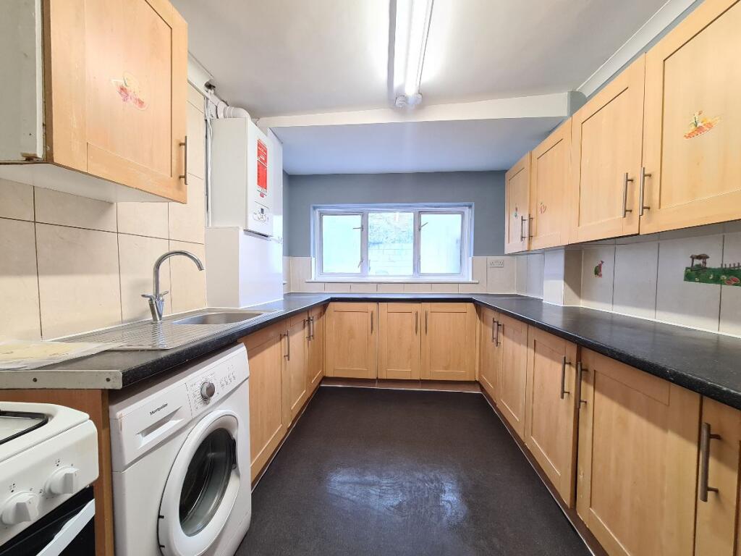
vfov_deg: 89.9
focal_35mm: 13
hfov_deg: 106.2
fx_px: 278
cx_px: 370
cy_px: 278
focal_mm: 2.2
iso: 250
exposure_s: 1/50
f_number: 2.2
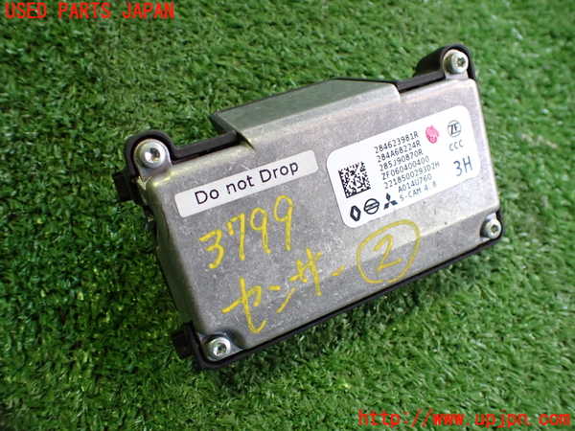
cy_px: 216
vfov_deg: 46.8
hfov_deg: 60.0
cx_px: 288
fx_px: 498
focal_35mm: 30
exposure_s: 1/100
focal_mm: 5.4
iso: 800
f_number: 2.3
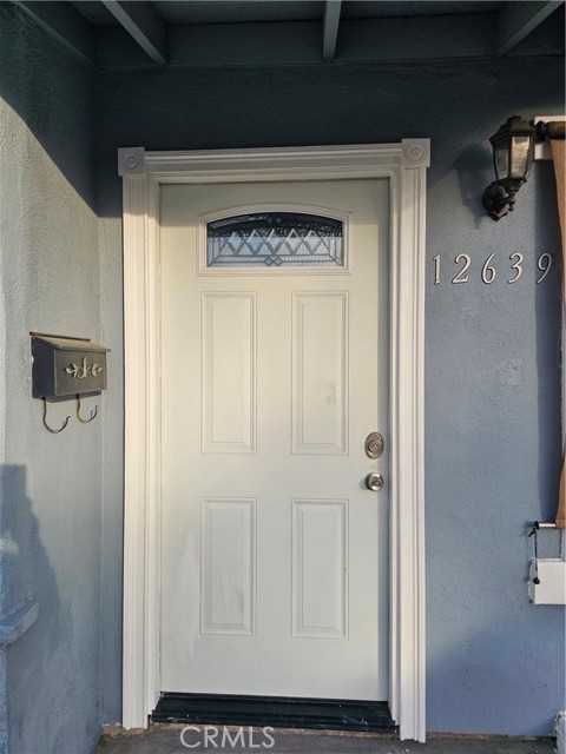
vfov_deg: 73.9
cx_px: 283
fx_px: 501
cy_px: 377
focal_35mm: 23
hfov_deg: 58.9
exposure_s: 1/1016
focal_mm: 6.3
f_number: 1.7
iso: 25
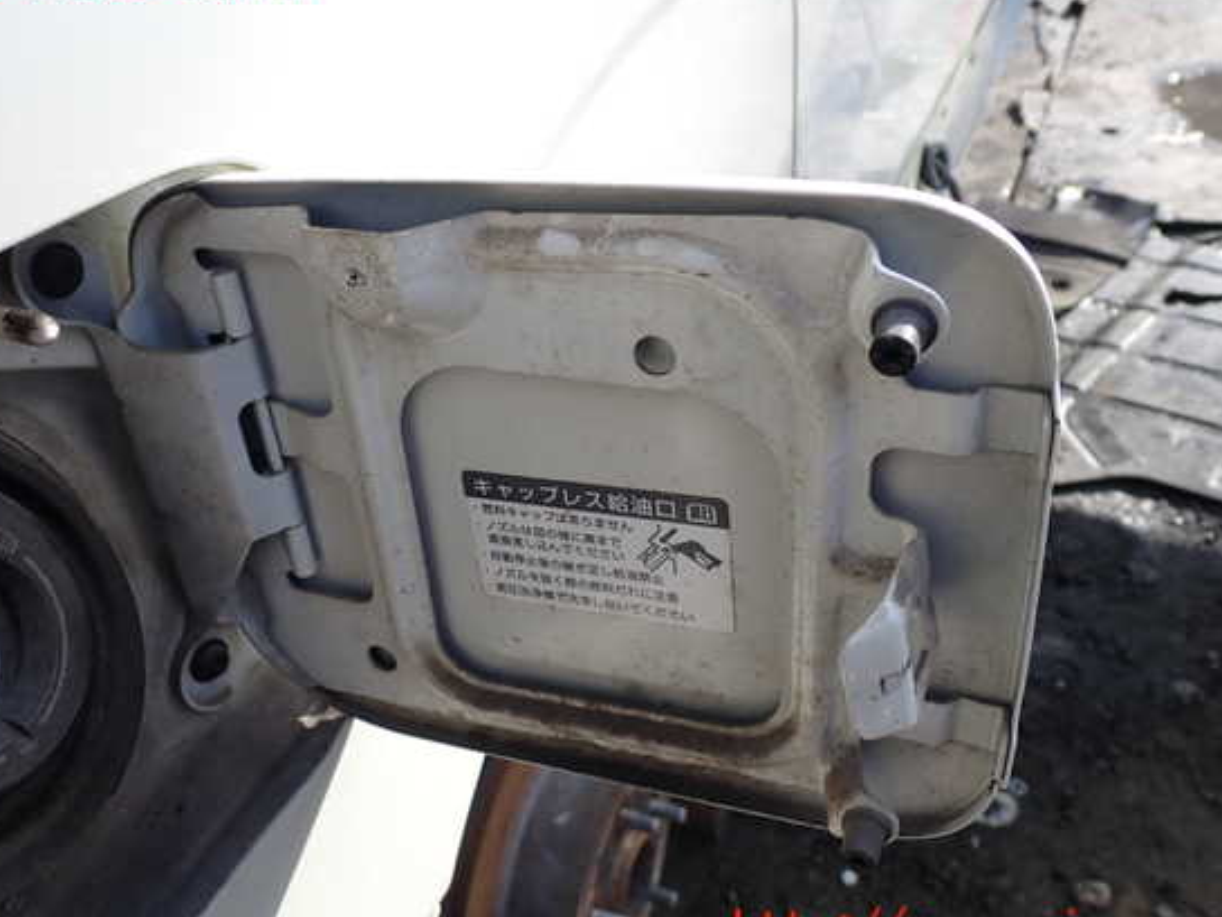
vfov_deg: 43.0
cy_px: 455
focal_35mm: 33
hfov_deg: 55.3
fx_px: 1165
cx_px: 567
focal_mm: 5.4
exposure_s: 1/400
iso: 100
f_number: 3.2
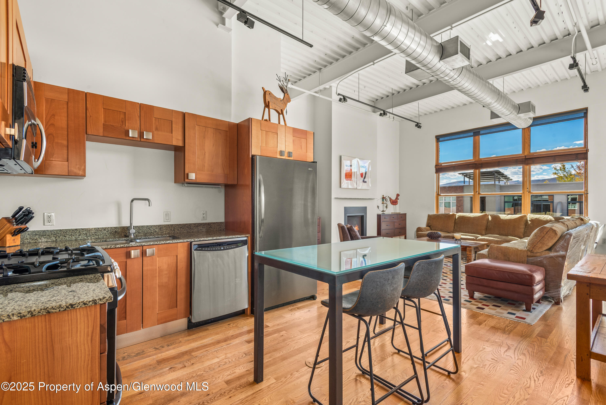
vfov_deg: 70.5
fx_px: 286
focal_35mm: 17
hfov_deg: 93.3
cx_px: 303
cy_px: 202
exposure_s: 1/2
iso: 400
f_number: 11
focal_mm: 17
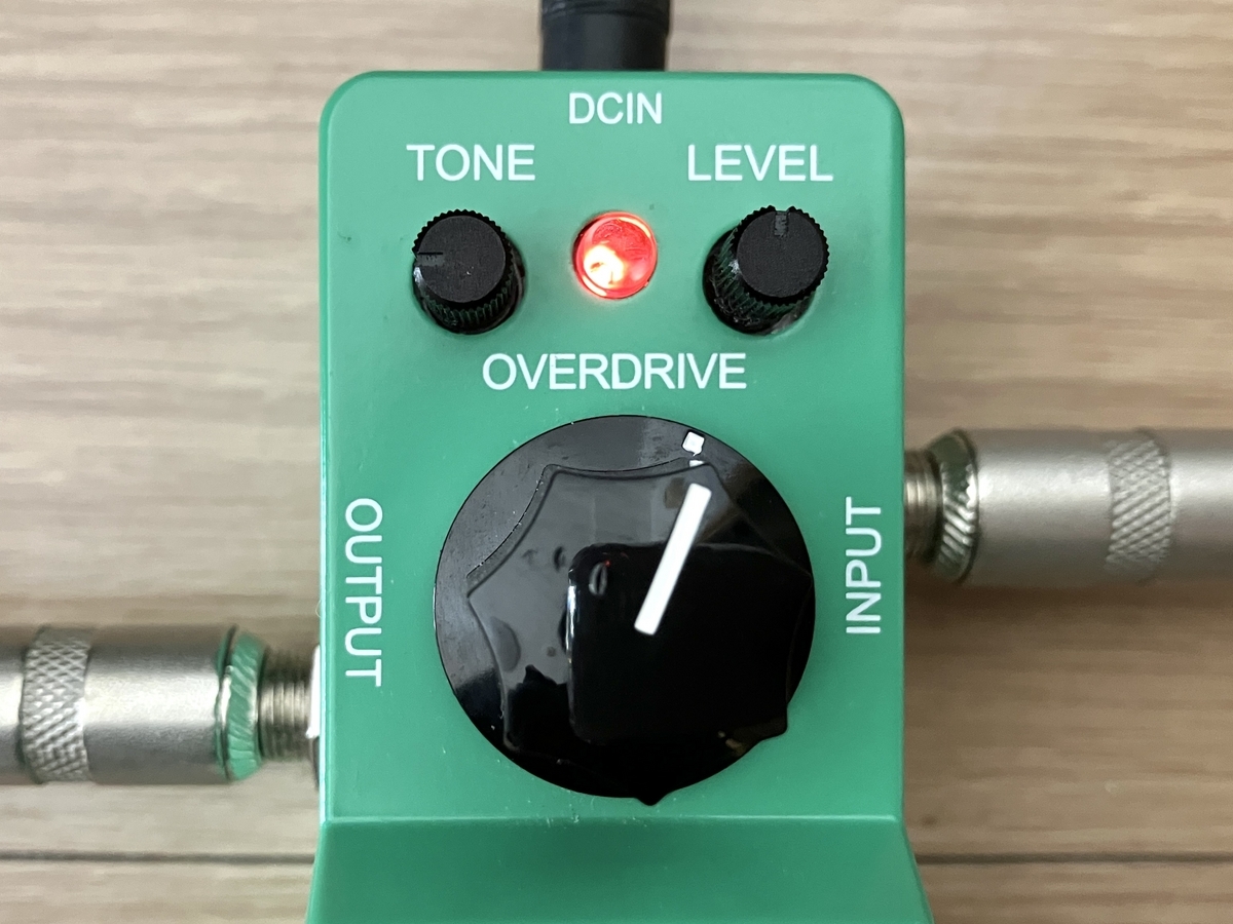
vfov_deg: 49.7
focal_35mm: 28
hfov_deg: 63.4
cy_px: 462
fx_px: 997
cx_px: 616
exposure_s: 1/60
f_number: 1.8
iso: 320
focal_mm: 3.99
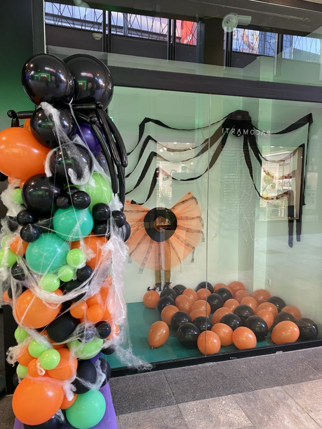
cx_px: 161
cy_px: 214
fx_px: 322
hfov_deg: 53.1
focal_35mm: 26
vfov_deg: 67.3
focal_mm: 4.25
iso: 250
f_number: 1.8
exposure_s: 1/50
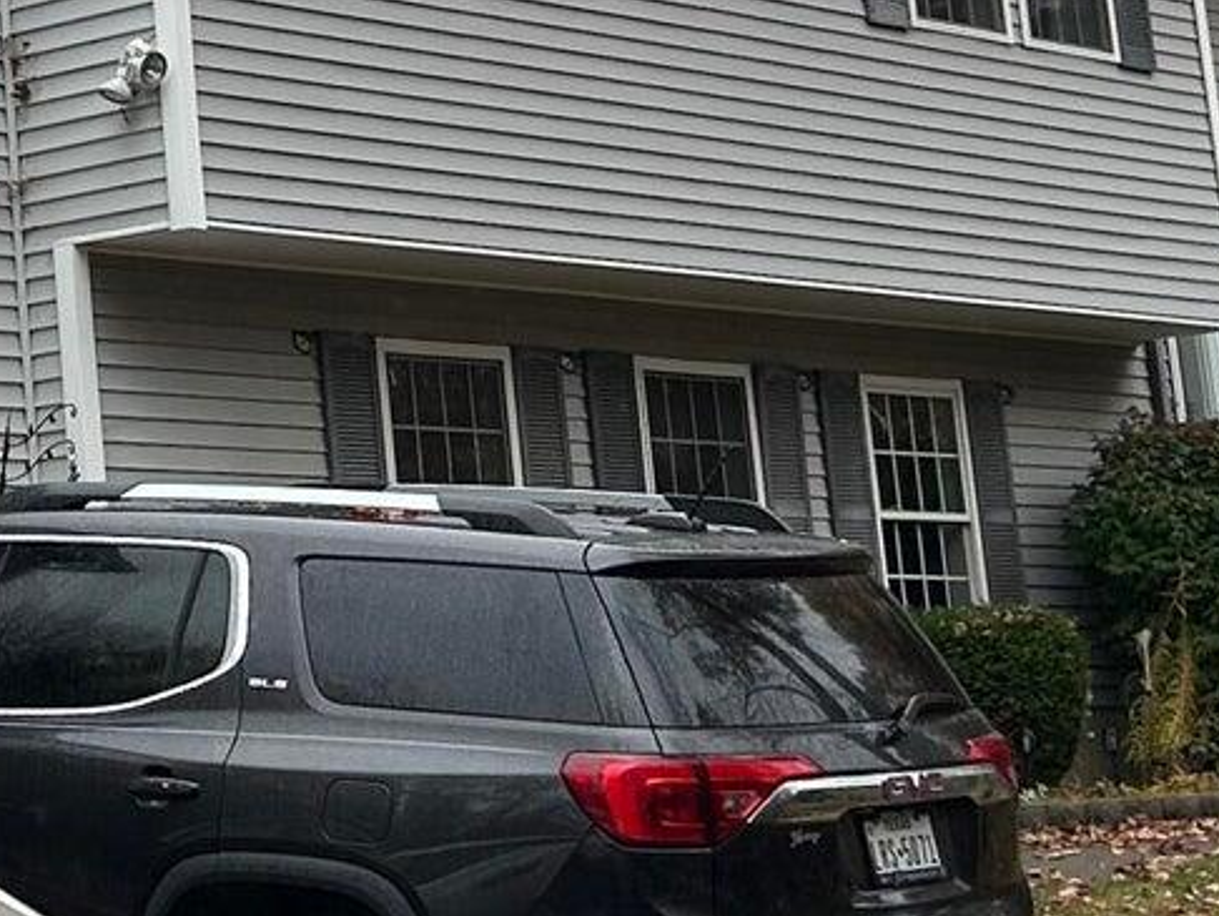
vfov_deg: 12.7
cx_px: -247
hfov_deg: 16.5
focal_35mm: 114
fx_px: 4016
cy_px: -148
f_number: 1.5
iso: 50
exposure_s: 1/902
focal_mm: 5.7
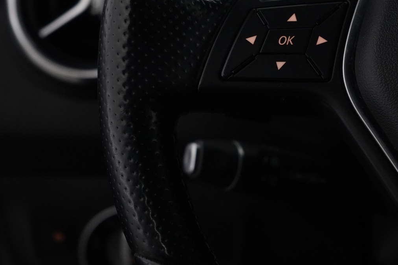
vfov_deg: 12.2
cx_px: 256
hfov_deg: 18.2
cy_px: 63
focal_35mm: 112
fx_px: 1238
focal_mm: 70
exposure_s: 1/60
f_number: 5.6
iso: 4000
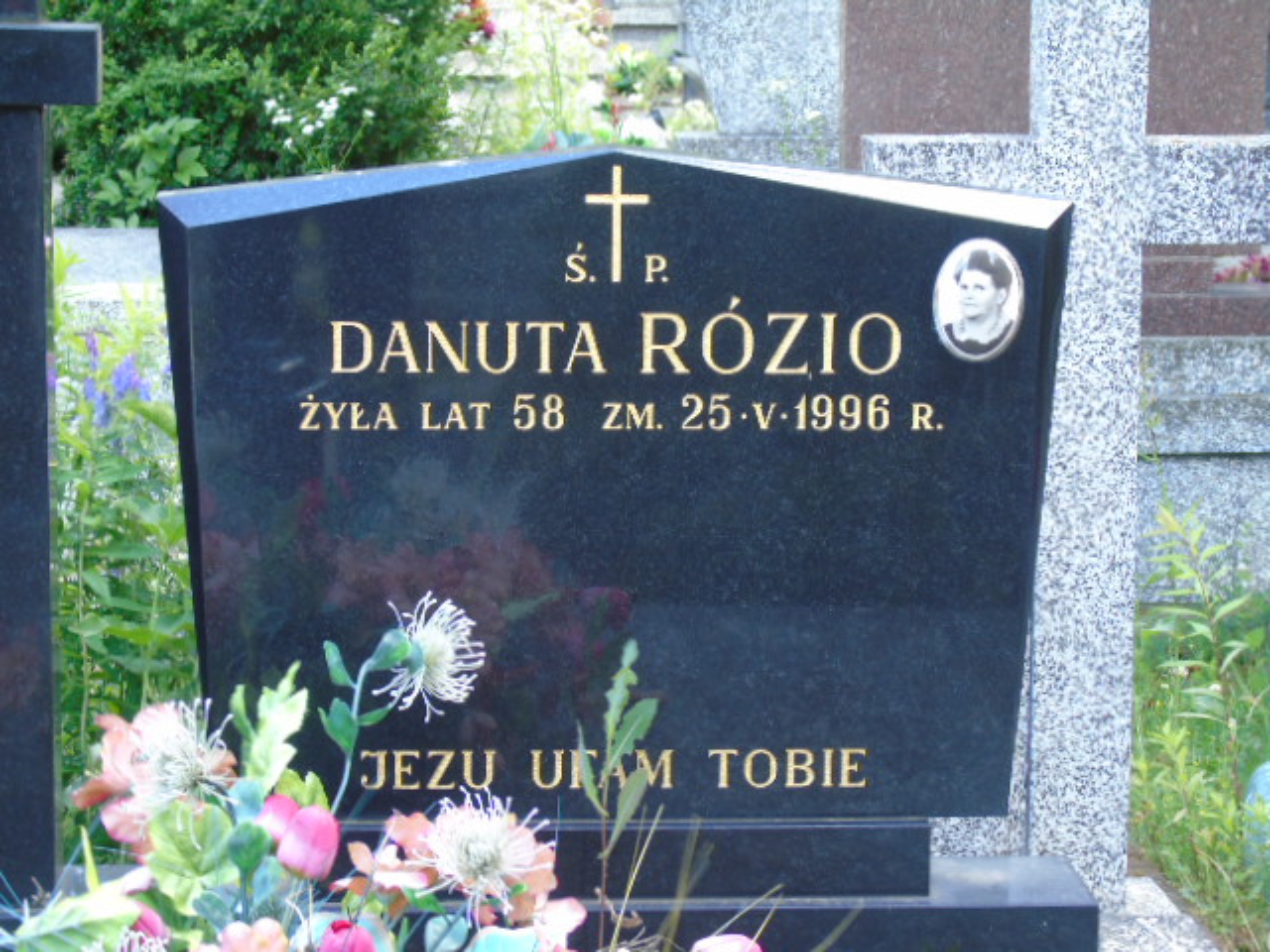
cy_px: 476
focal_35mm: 108
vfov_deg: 13.7
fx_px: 3962
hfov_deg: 18.2
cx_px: 635
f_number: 4.4
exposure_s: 1/30
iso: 160
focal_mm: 19
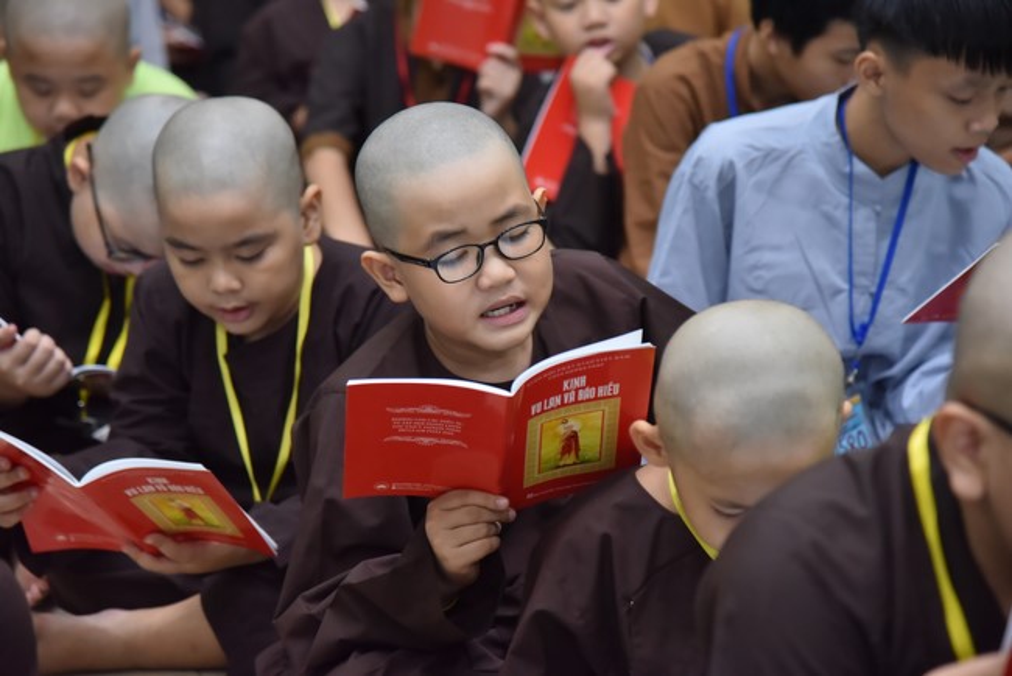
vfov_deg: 11.4
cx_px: 506
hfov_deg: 17.1
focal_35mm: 120
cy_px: 338
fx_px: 3375
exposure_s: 1/125
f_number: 4.5
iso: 2500
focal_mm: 120
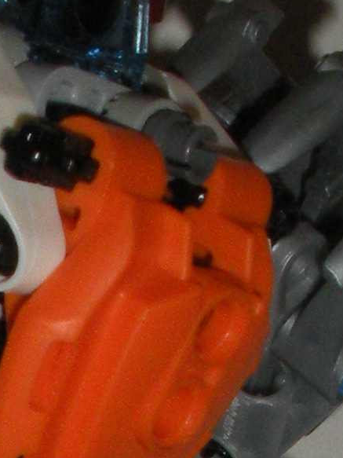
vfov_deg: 8.6
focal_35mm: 219
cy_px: 886
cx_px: -179
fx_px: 2894
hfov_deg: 6.7
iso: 200
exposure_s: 1/60
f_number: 5.6
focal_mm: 6.3
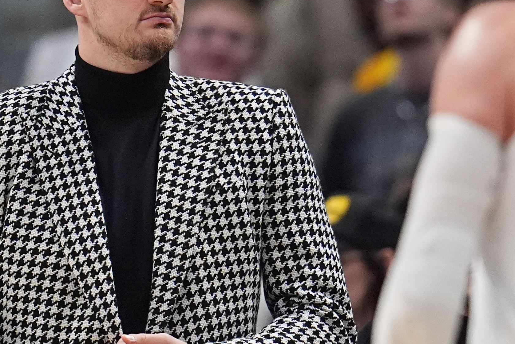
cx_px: 137
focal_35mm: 1410
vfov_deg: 1.0
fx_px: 20188
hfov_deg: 1.5
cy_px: 248
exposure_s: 1/2000
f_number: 3.2
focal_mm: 400
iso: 5000
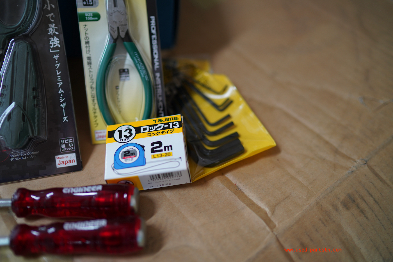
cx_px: 196
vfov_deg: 37.9
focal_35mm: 35
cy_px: 131
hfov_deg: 54.4
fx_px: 382
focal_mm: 35
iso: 250
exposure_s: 1/40
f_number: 1.6
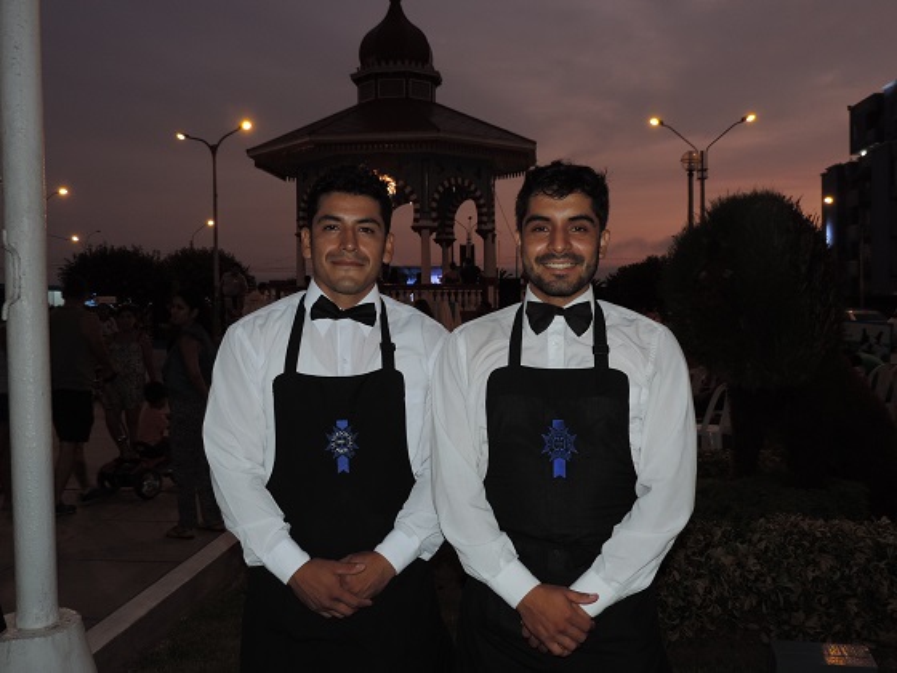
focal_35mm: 35
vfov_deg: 40.7
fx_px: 907
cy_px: 336
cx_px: 448
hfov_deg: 52.6
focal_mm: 6.2
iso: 200
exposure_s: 1/30
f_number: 3.3
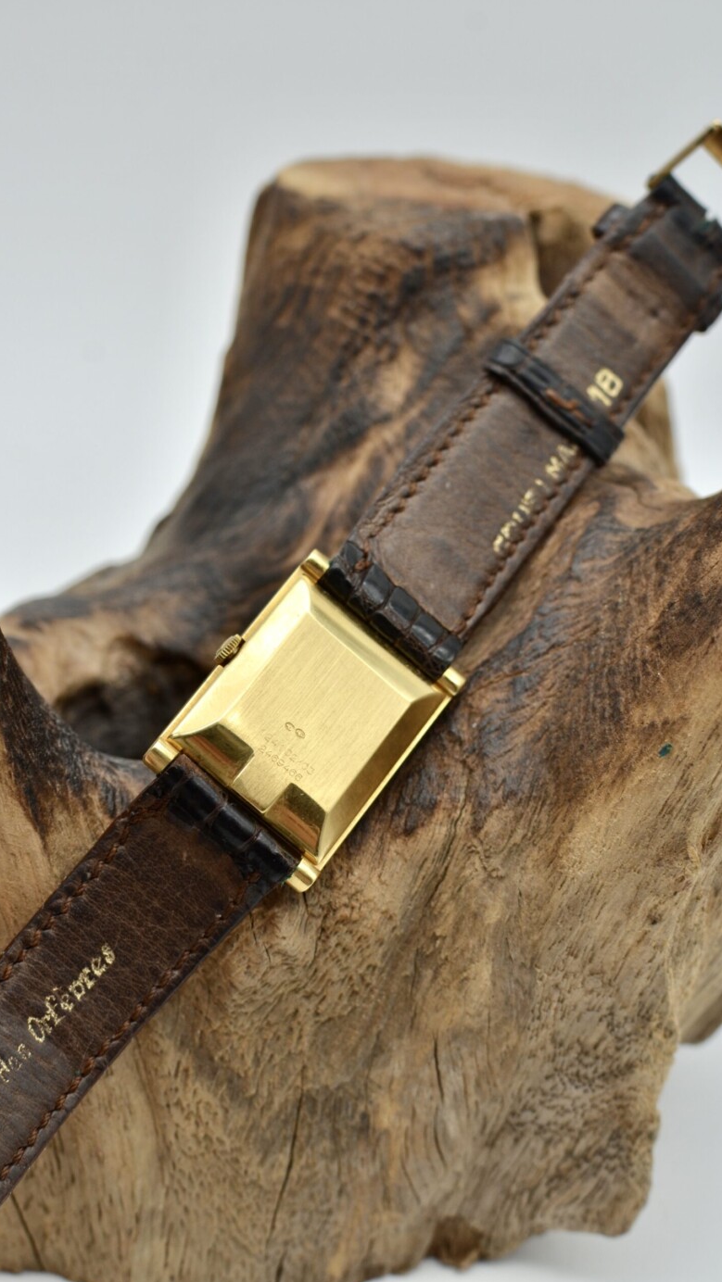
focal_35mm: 56
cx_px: 338
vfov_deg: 37.5
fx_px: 1889
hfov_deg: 21.6
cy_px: 647
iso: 220
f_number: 5.6
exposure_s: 1/125
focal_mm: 35
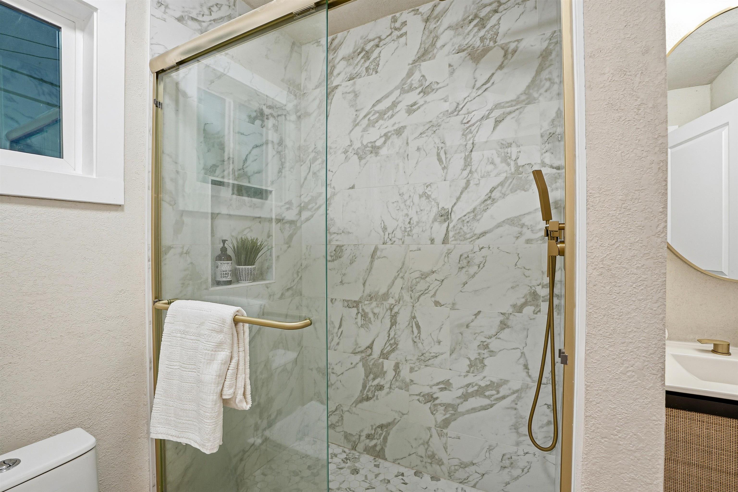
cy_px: 246
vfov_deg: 73.7
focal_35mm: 16
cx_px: 369
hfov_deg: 96.7
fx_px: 328
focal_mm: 16
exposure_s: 1/125
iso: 250
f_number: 8
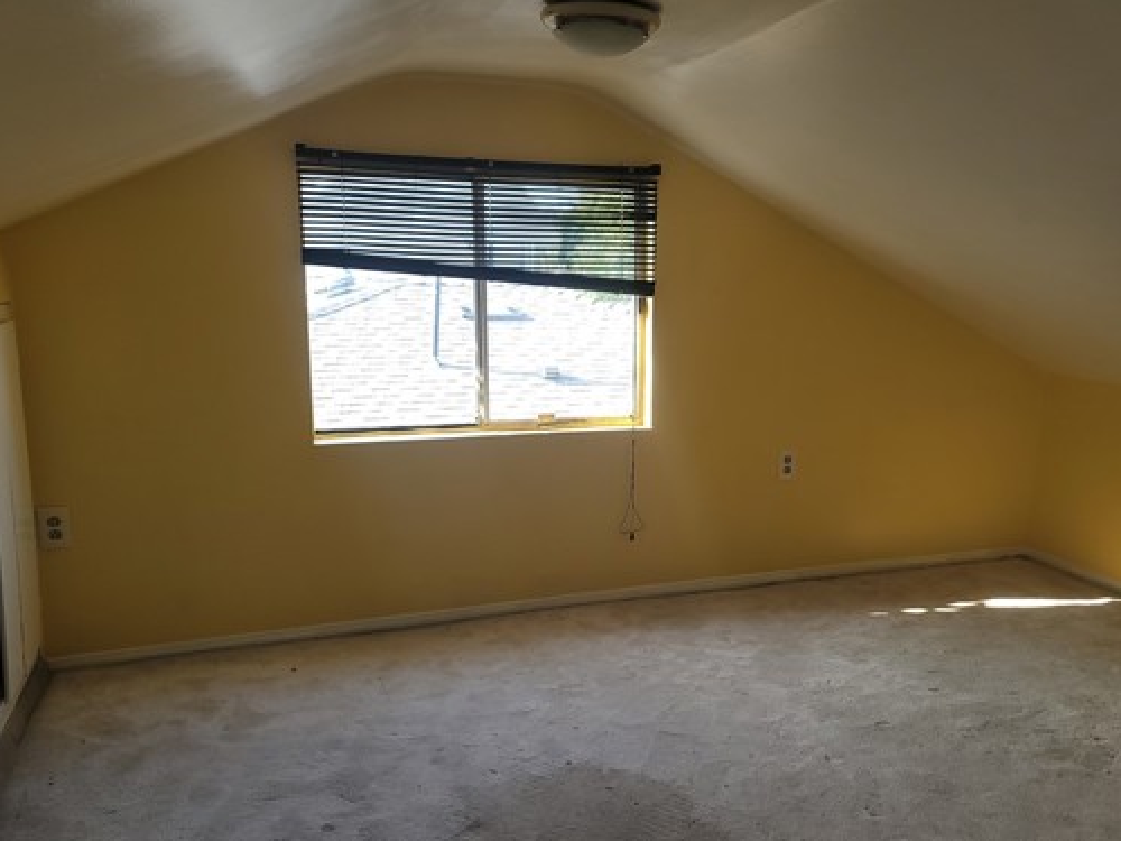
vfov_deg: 44.0
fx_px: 1036
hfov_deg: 56.5
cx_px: 659
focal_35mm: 32
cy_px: 498
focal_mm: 7
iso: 32
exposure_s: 1/60
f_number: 1.8
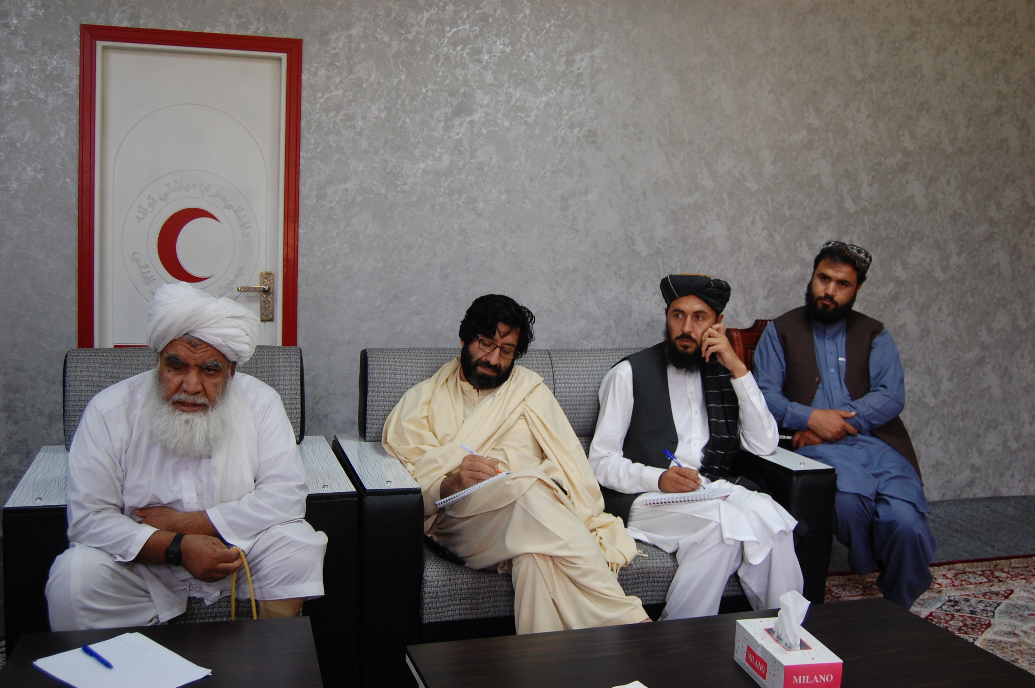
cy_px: 344
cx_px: 518
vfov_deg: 36.8
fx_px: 1034
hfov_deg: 53.2
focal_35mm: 36
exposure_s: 1/50
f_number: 4
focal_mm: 24
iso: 400
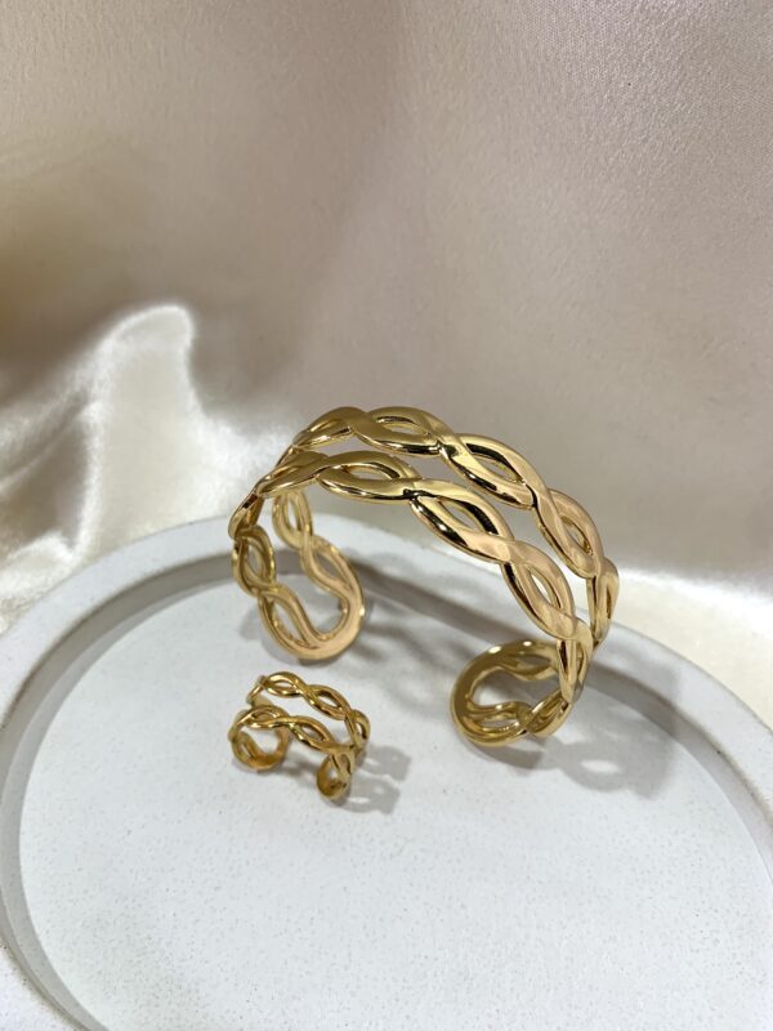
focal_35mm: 26
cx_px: 386
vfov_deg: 67.3
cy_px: 516
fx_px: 774
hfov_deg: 53.1
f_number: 1.8
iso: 50
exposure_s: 1/50
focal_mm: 4.25
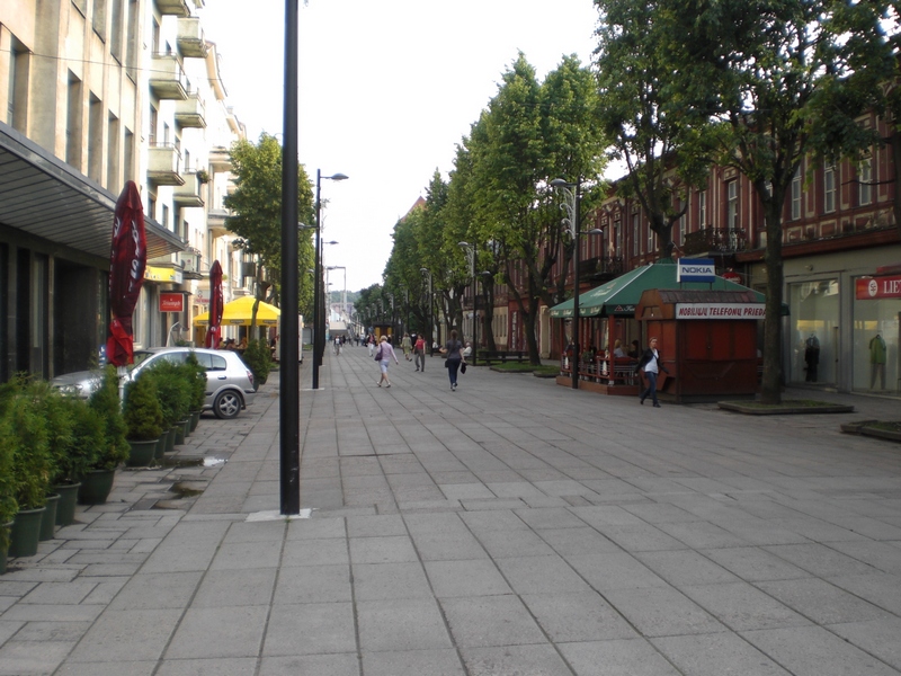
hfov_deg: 49.0
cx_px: 450
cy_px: 338
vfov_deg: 37.7
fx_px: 989
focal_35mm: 38
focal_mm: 6.3
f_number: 3.1
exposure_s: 1/125
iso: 50
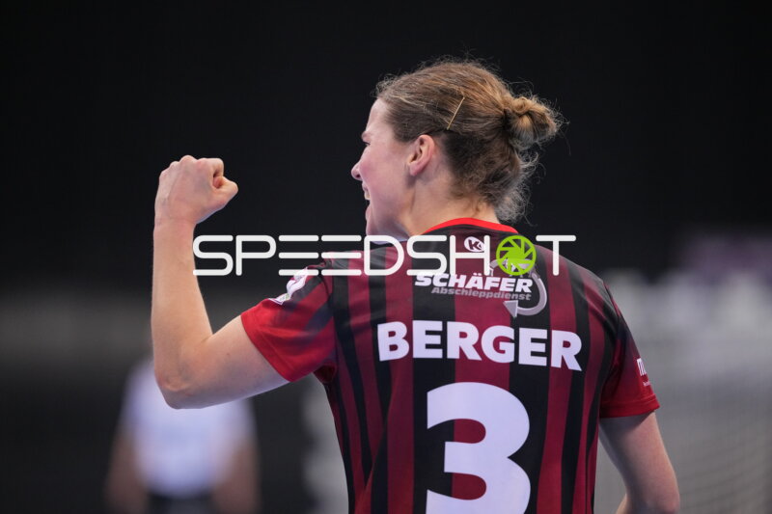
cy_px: 257
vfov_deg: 4.6
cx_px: 386
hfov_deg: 6.9
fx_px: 6432
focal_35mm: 300
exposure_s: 1/1600
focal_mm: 300
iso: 4000
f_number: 2.8
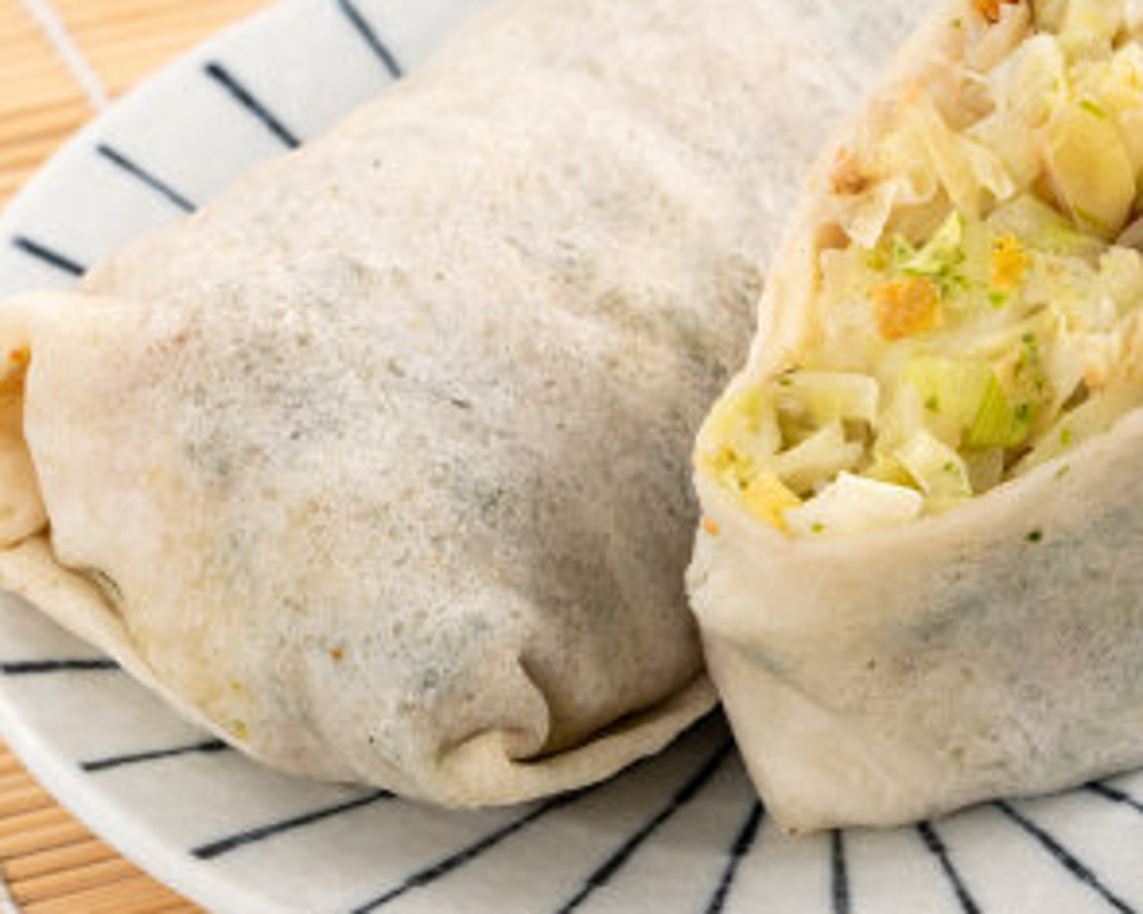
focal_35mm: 446
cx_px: 750
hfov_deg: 4.3
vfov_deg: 3.5
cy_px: 393
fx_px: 15082
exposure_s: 1/125
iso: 100
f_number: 11
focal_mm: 228
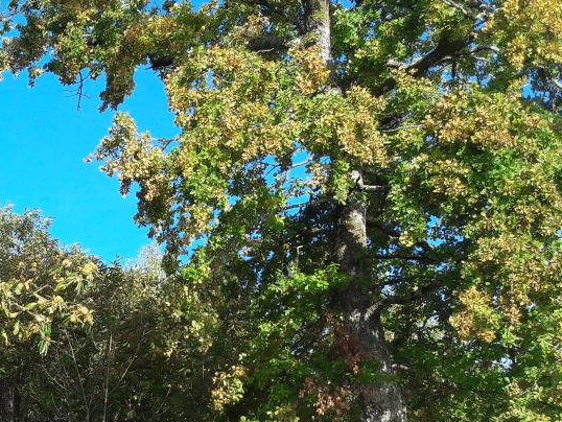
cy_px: 512
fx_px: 1153
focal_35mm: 71
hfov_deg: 24.5
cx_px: -136
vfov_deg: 19.5
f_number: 1.9
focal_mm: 3.7
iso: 40
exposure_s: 1/525
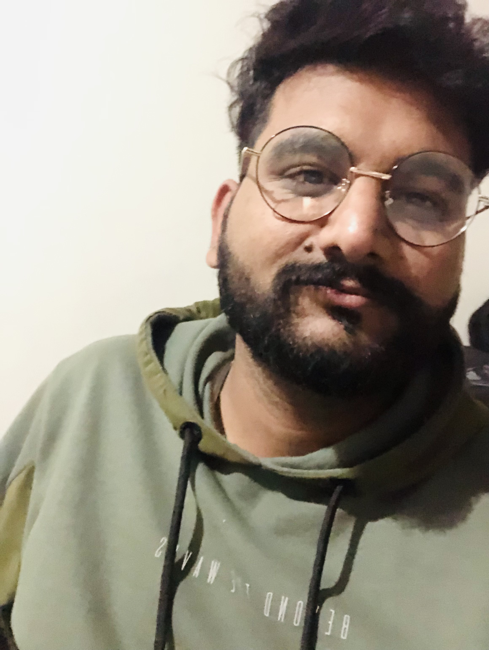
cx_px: 244
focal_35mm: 32
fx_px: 602
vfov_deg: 56.8
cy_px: 325
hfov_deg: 44.2
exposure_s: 1/15
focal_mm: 2.87
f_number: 2.2
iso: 2000
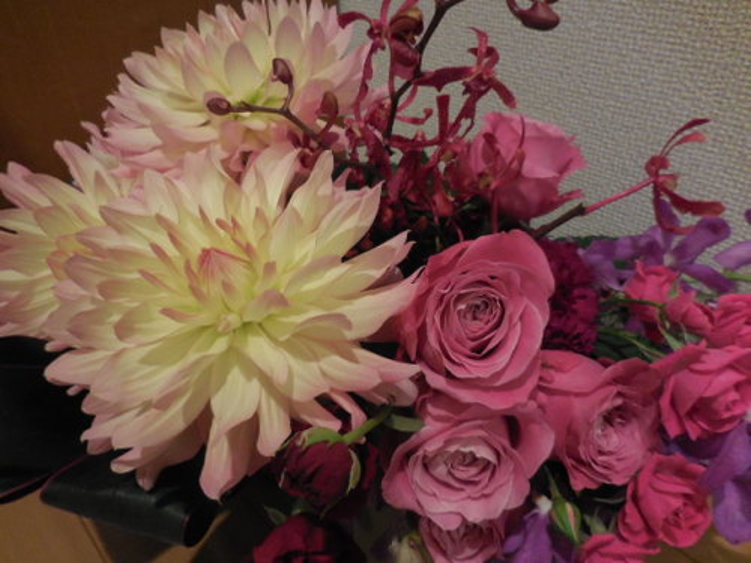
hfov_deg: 69.4
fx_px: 542
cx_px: 376
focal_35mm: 25
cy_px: 282
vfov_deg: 54.9
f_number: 3.3
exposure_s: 1/8
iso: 500
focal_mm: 4.5
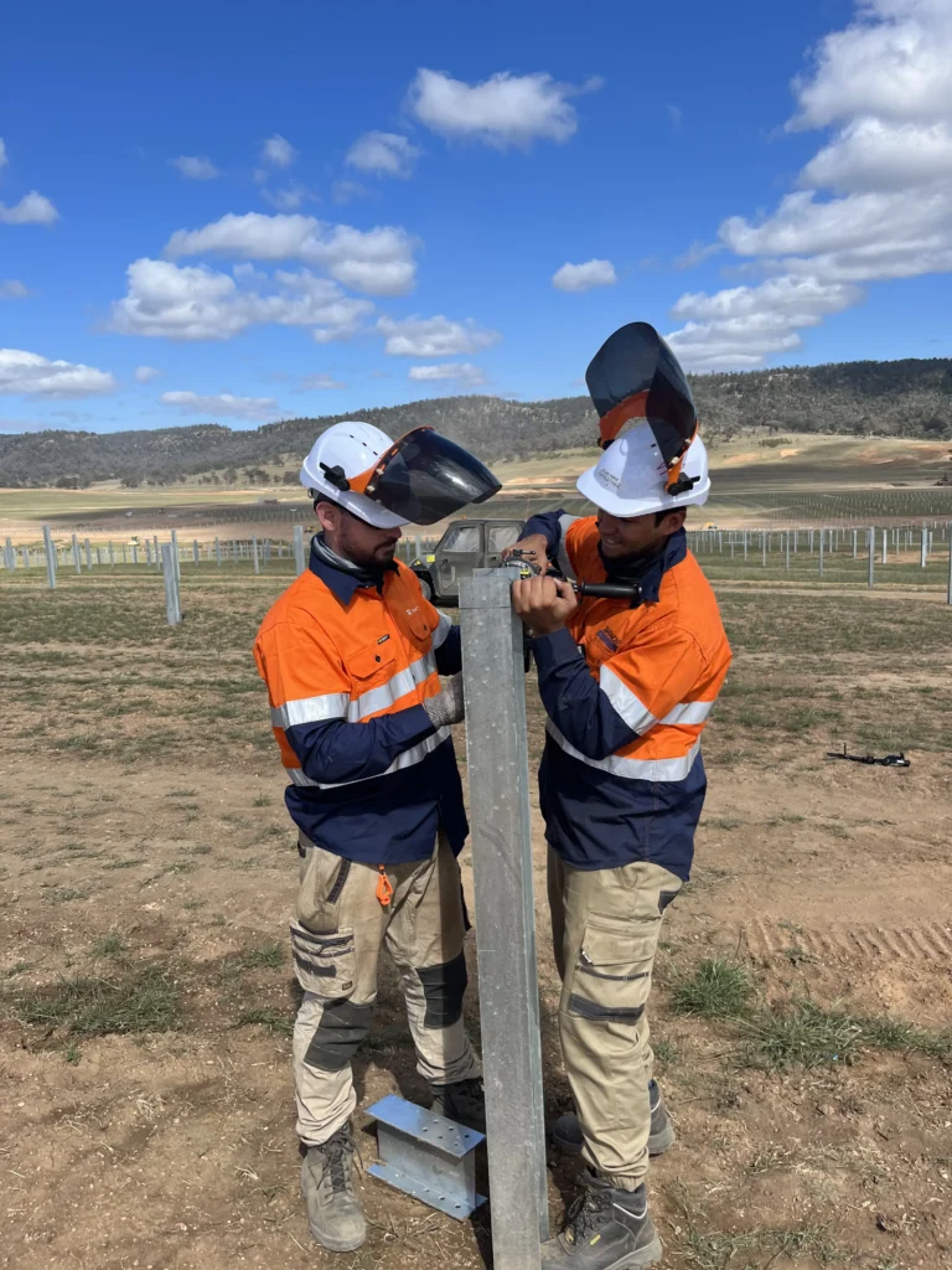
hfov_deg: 53.1
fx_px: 953
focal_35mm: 26
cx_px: 476
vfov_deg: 67.3
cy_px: 635
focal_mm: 5.1
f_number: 1.6
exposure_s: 1/3135
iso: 50
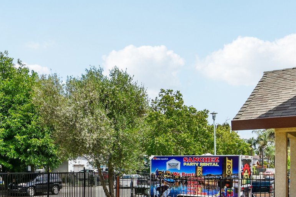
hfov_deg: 44.2
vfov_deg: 32.2
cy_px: 168
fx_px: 329
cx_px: 30
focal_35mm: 40
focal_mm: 10
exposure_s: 1/250
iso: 100
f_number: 8
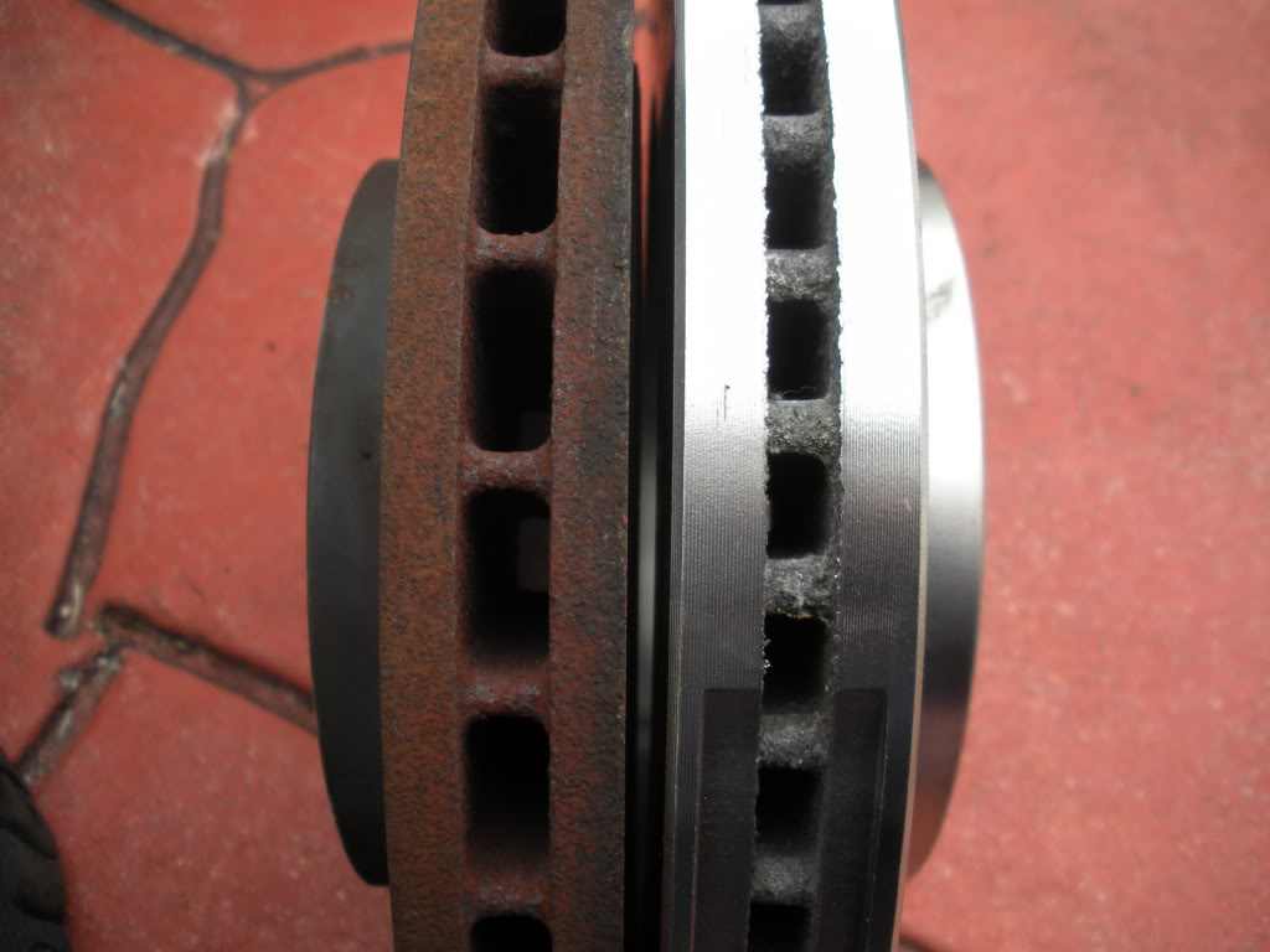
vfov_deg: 40.7
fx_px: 1284
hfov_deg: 52.6
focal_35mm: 35
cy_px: 476
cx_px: 635
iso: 64
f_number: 3.5
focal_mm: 6.3
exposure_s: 1/152
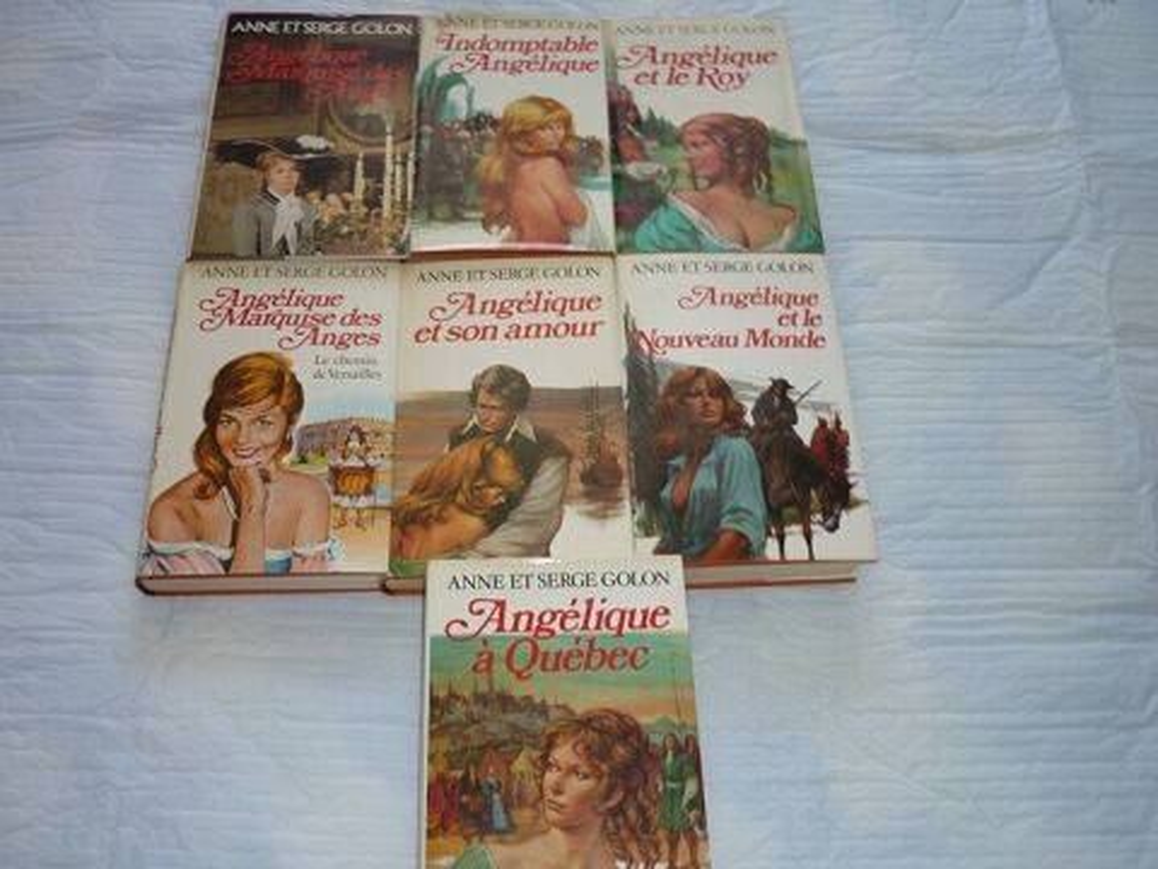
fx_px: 1104
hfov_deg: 55.4
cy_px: 434
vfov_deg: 42.9
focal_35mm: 33
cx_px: 579
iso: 100
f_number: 2.8
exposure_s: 1/30
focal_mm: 5.5
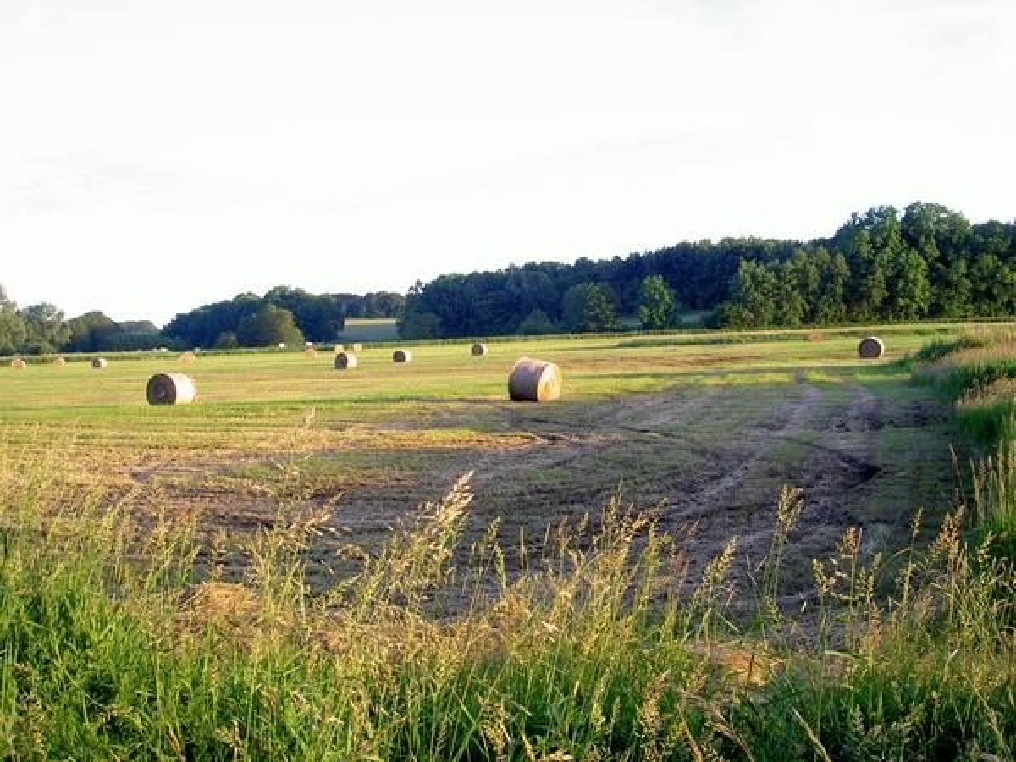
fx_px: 1145
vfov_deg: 36.8
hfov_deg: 47.9
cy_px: 381
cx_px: 508
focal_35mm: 39
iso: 200
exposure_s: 1/125
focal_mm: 8
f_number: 4.7
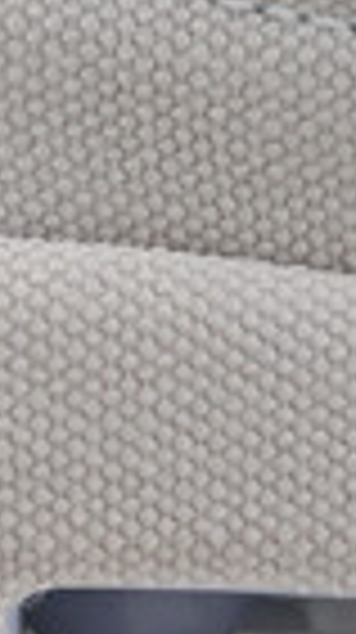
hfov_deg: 2.4
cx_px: 1226
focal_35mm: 495
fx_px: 8340
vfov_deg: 4.4
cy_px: -67
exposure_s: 1/80
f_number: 5.3
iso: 100
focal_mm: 37
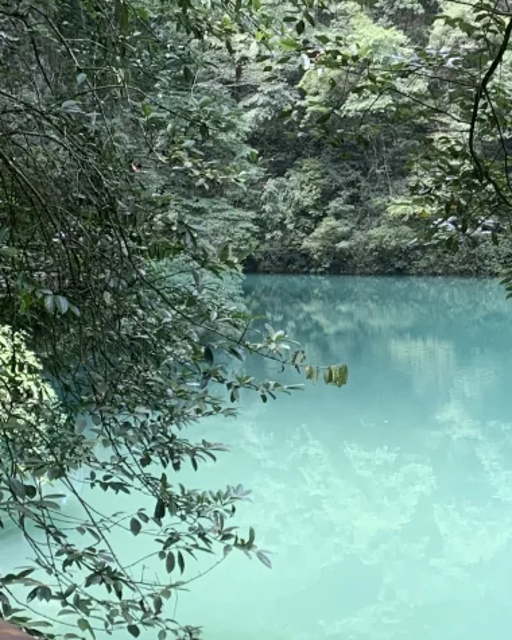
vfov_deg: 24.6
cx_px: 505
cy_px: 193
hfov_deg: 19.4
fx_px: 1458
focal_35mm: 77
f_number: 1.8
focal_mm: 4.25
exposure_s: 1/121
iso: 50
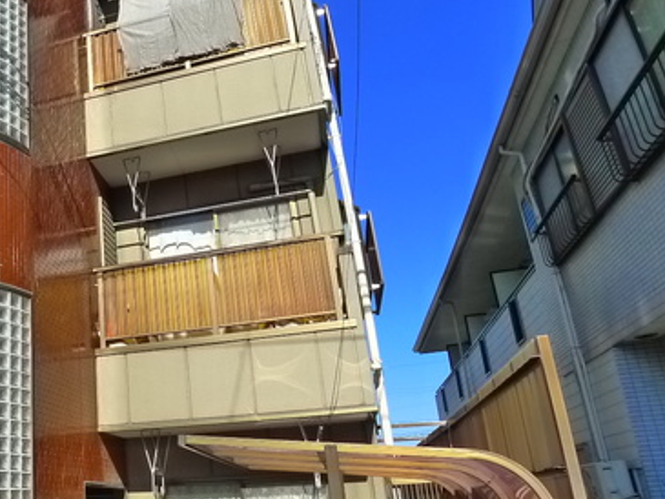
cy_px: 267
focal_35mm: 46
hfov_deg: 38.0
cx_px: 47
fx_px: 884
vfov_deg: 31.5
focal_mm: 5.1
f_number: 4
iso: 400
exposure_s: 1/800
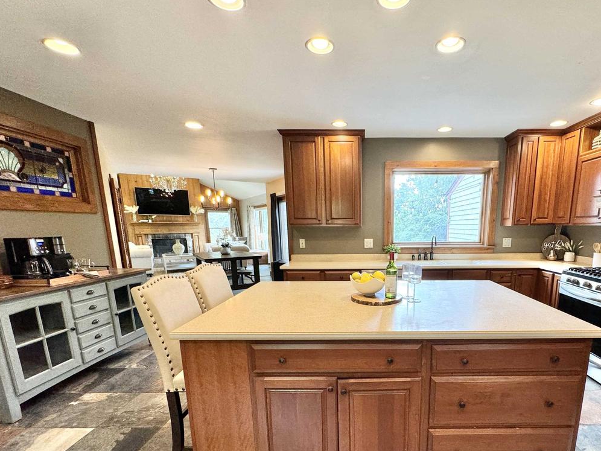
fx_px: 313
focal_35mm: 18
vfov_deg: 70.2
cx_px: 363
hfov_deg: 86.6
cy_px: 288
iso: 160
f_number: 2.2
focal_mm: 2.22
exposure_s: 1/120
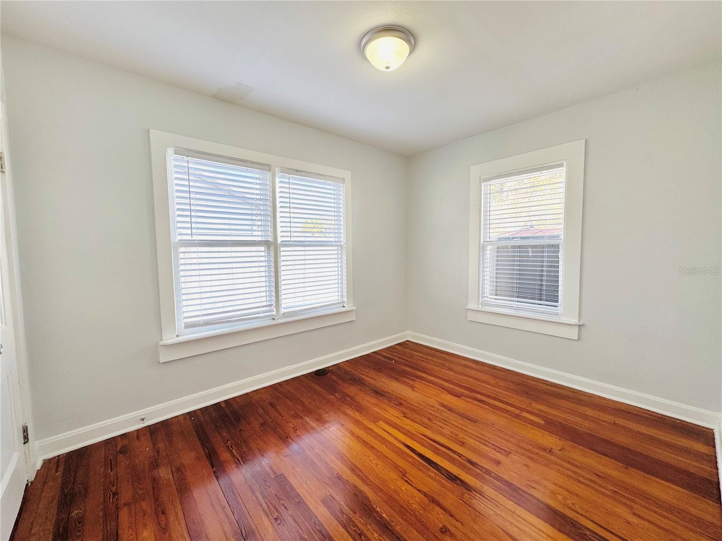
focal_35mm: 14
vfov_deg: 85.7
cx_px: 361
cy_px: 270
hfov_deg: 102.1
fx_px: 292
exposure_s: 1/203
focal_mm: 2.22
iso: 40
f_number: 2.2
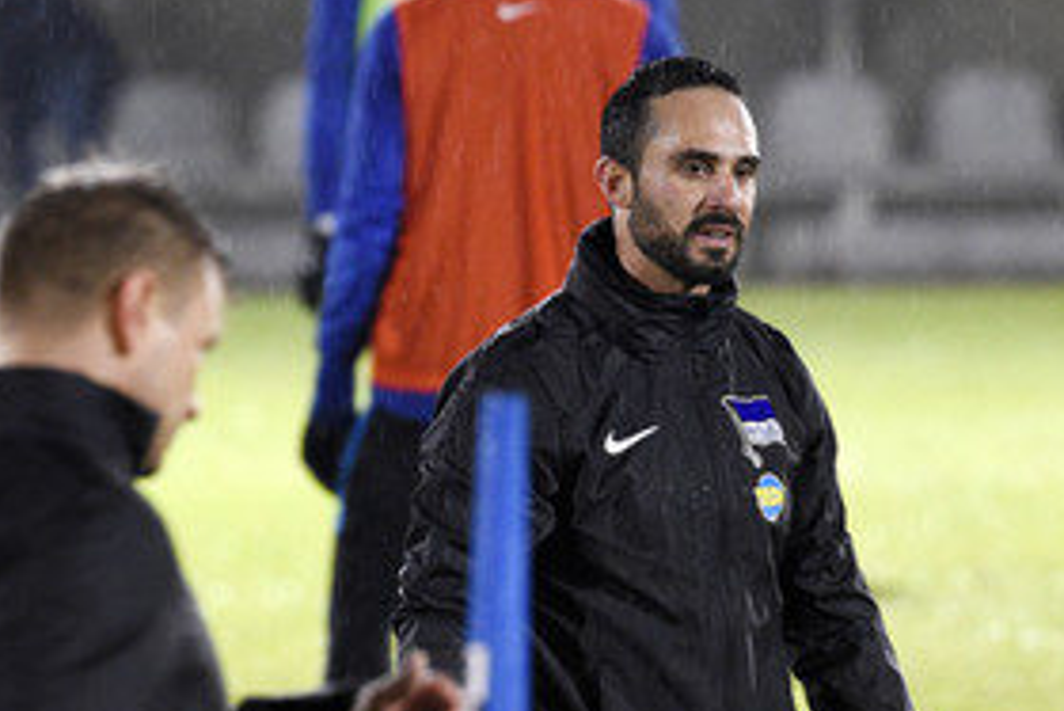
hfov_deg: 3.6
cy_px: 548
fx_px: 17091
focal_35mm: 578
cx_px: 657
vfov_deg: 2.4
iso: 4000
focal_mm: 360
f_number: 5.6
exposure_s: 1/160
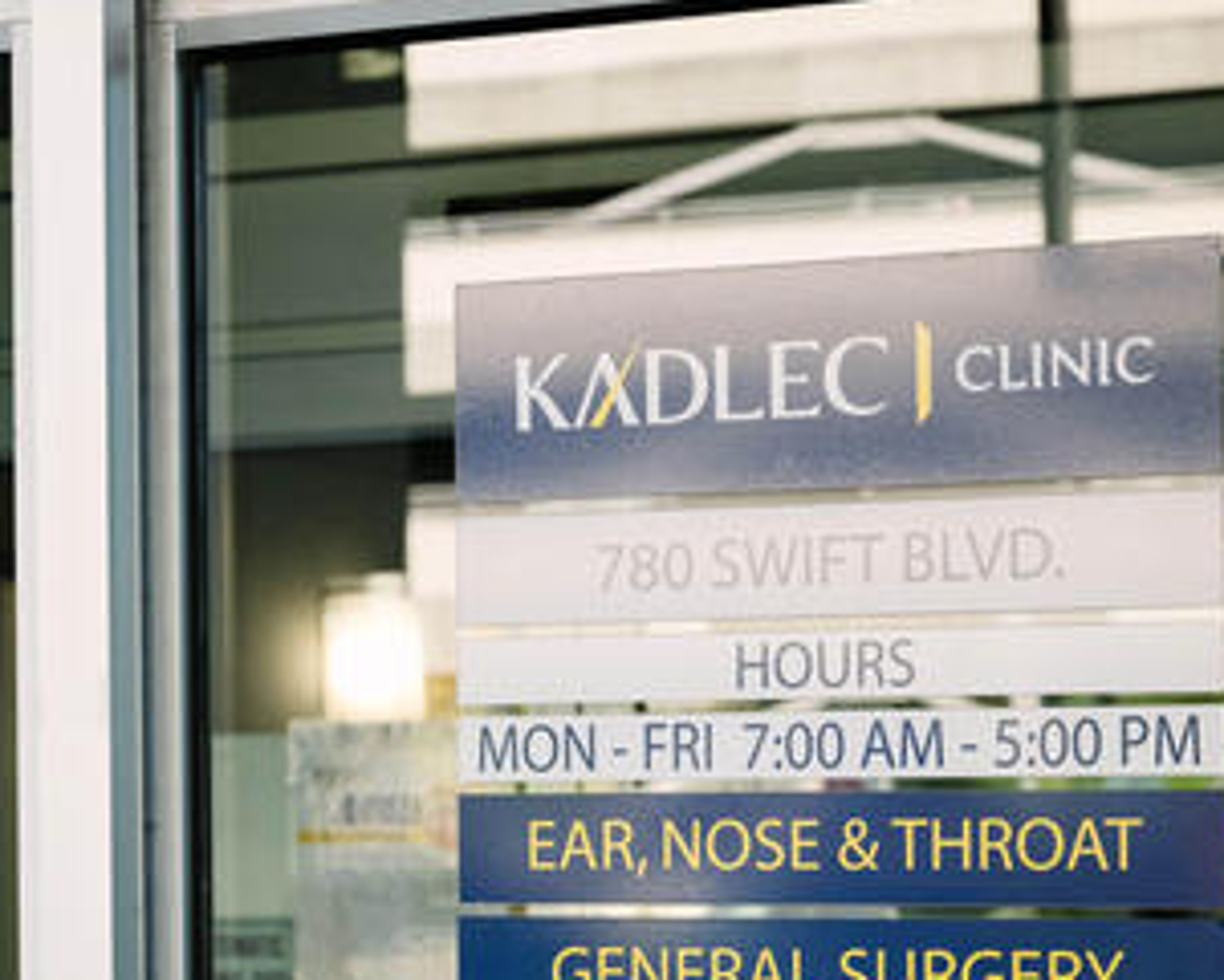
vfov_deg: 11.4
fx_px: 4892
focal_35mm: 135
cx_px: 185
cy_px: 803
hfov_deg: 14.2
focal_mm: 70
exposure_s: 1/500
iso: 1000
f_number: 7.1
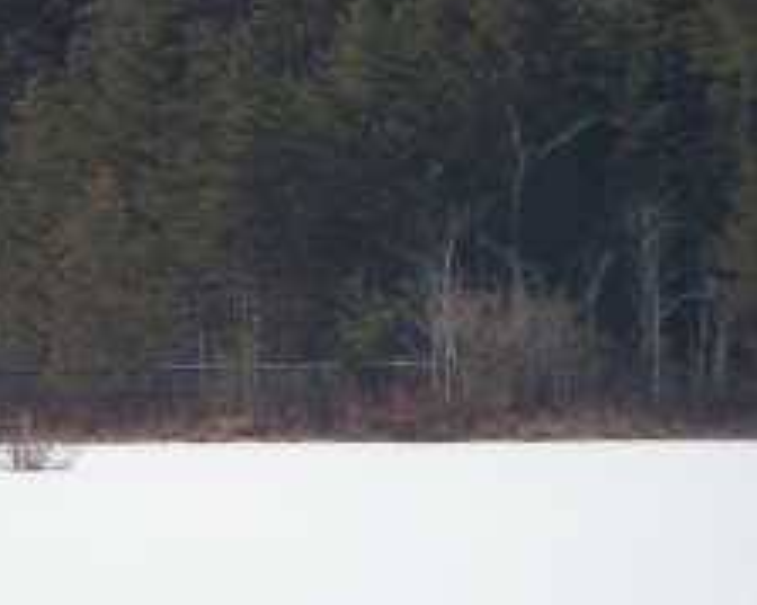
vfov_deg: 2.4
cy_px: 269
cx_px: 182
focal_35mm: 644
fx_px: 14422
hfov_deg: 3.0
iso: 65
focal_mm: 70.2
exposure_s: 1/400
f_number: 4.8
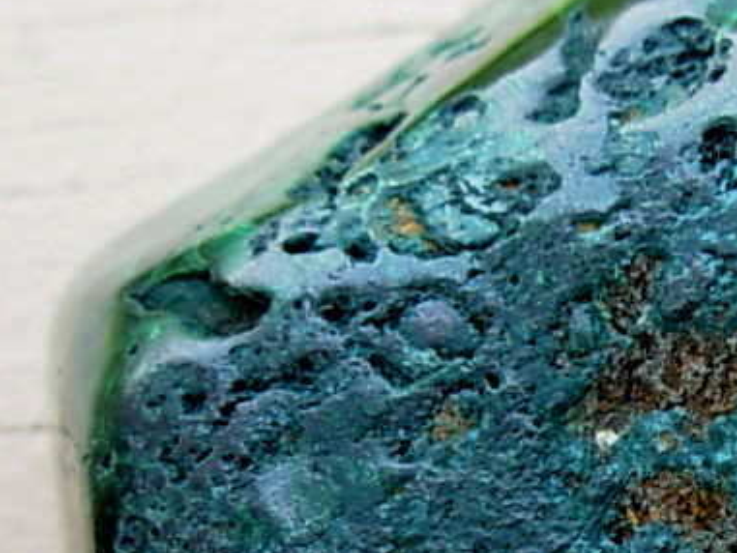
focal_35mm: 102
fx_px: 2172
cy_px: 565
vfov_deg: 14.3
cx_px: 785
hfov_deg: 18.6
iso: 50
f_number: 2.9
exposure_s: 1/117
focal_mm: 6.3
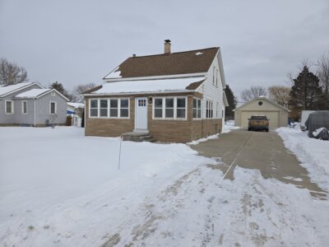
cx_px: 164
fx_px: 219
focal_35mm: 23
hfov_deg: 73.9
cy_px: 124
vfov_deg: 58.9
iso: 25
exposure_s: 1/2384
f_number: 1.8
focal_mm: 5.4
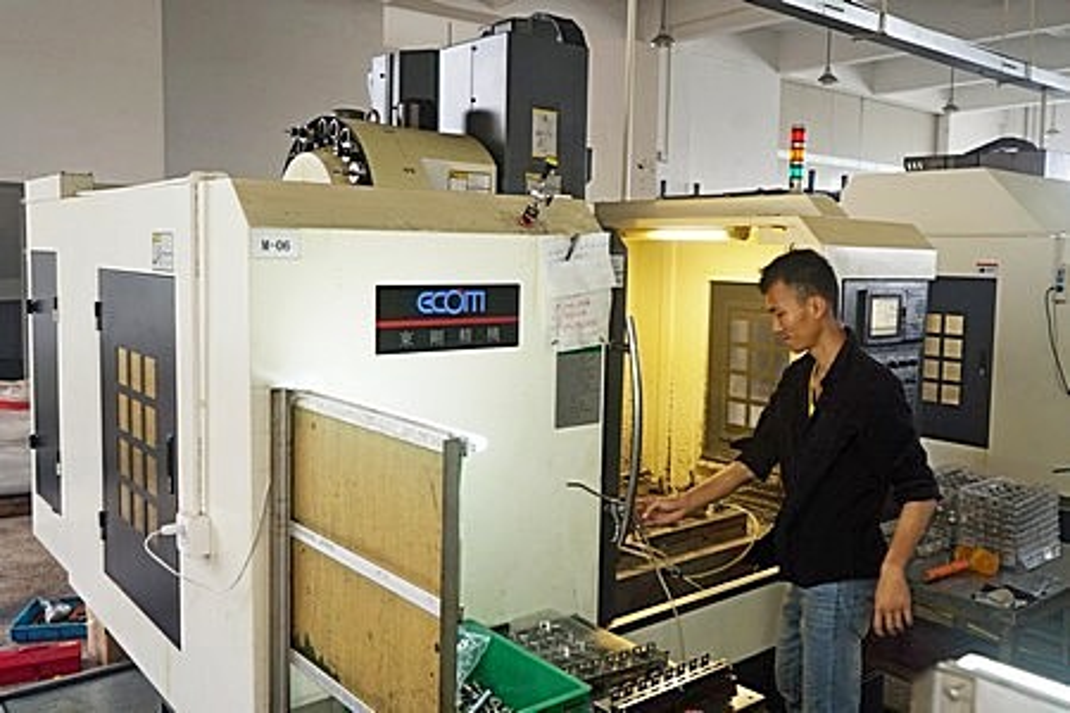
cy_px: 356
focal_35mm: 28
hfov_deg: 65.5
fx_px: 832
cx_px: 535
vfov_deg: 46.4
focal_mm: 28
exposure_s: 1/100
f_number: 5
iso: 1000
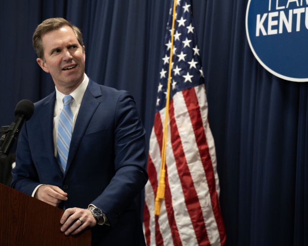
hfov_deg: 15.9
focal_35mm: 121
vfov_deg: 12.7
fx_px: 1103
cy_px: 123
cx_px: 133
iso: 6400
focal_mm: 107
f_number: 5
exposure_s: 1/160
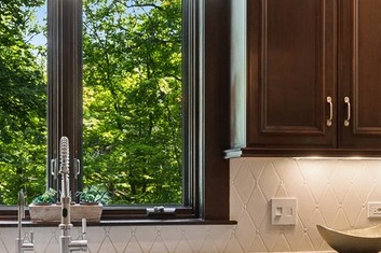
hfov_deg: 28.3
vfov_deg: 19.0
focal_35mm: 71
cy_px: 192
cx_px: 209
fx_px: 754
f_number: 8
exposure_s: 3
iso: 200
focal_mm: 15.5
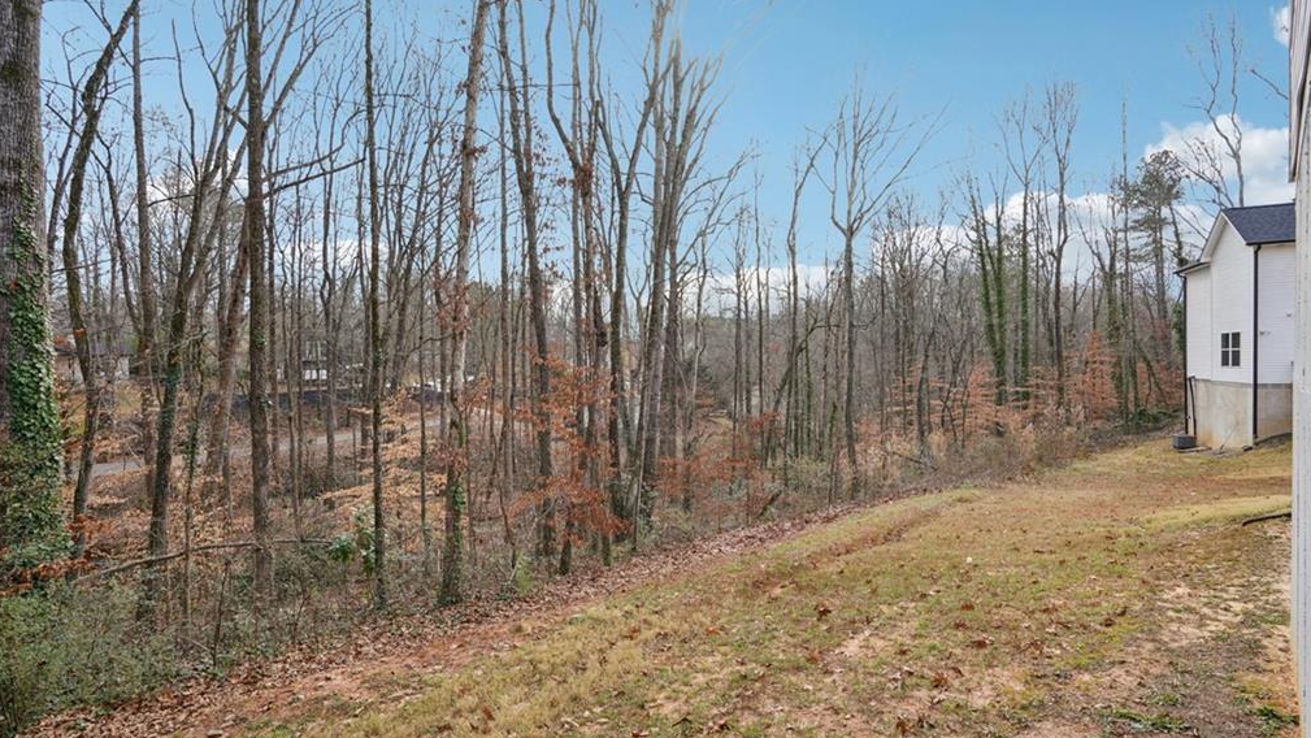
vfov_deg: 63.9
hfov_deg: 95.9
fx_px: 591
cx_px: 660
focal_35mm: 17
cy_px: 378
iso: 100
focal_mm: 16
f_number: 8
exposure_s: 1/30
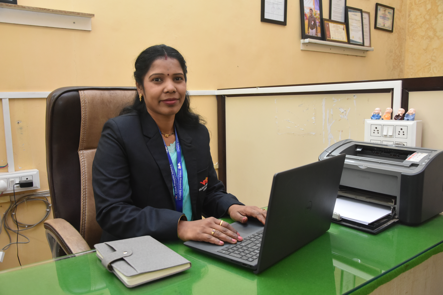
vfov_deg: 41.7
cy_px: 148
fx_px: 388
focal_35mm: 32
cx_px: 222
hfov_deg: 59.5
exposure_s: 1/60
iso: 1400
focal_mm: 21
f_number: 4
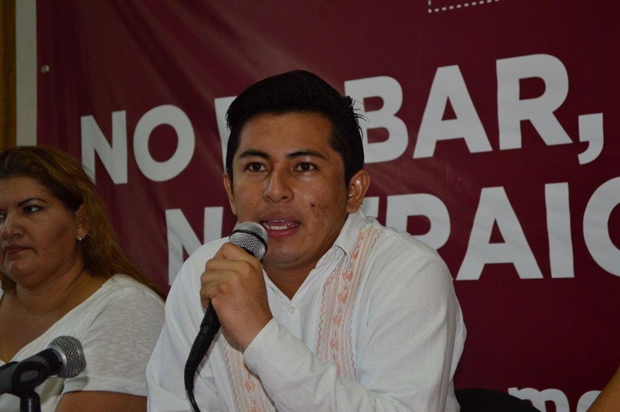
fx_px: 1420
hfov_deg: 24.6
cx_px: 310
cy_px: 206
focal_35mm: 82
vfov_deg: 16.5
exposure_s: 1/100
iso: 400
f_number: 5.6
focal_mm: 55
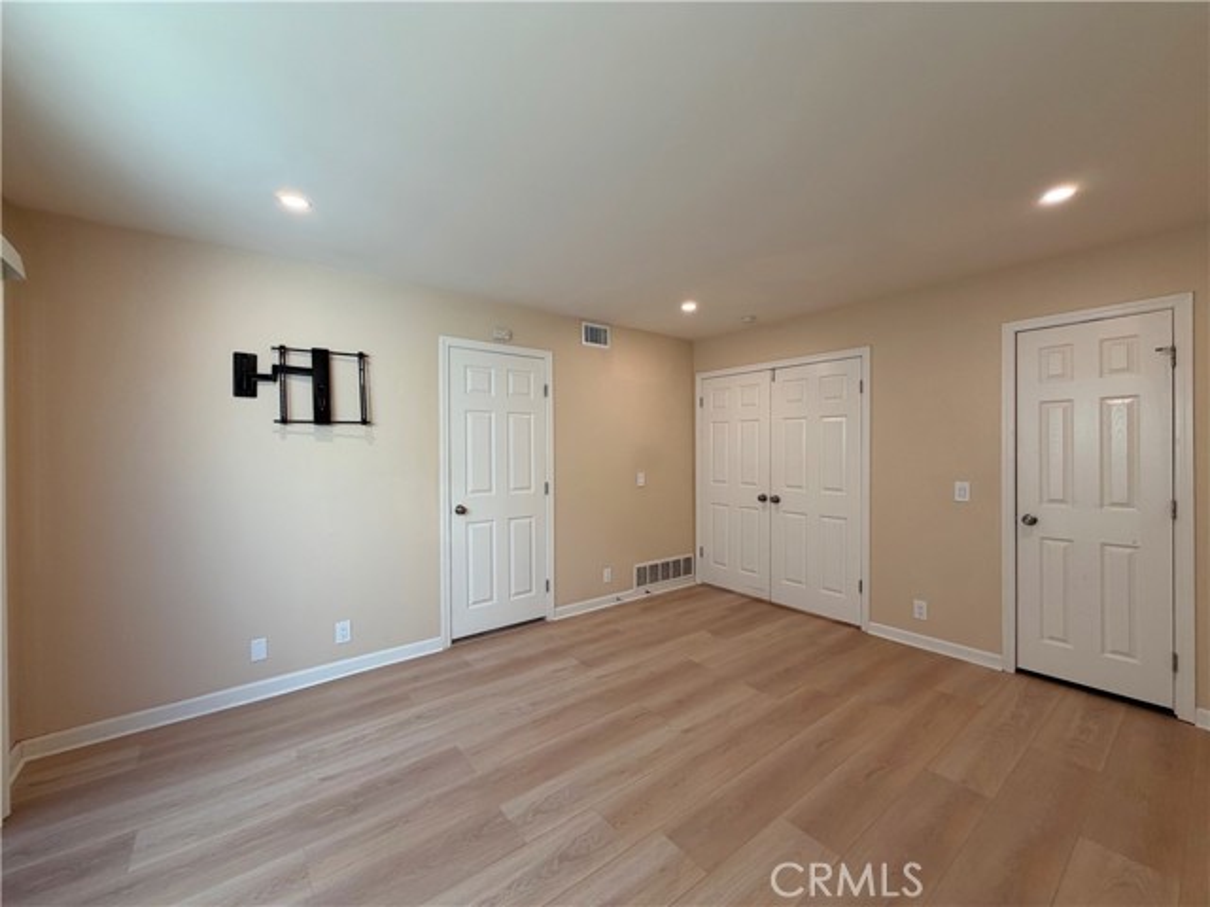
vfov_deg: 85.7
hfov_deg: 102.1
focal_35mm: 14
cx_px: 605
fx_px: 489
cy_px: 454
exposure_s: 1/120
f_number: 2.2
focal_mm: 2.22
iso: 100
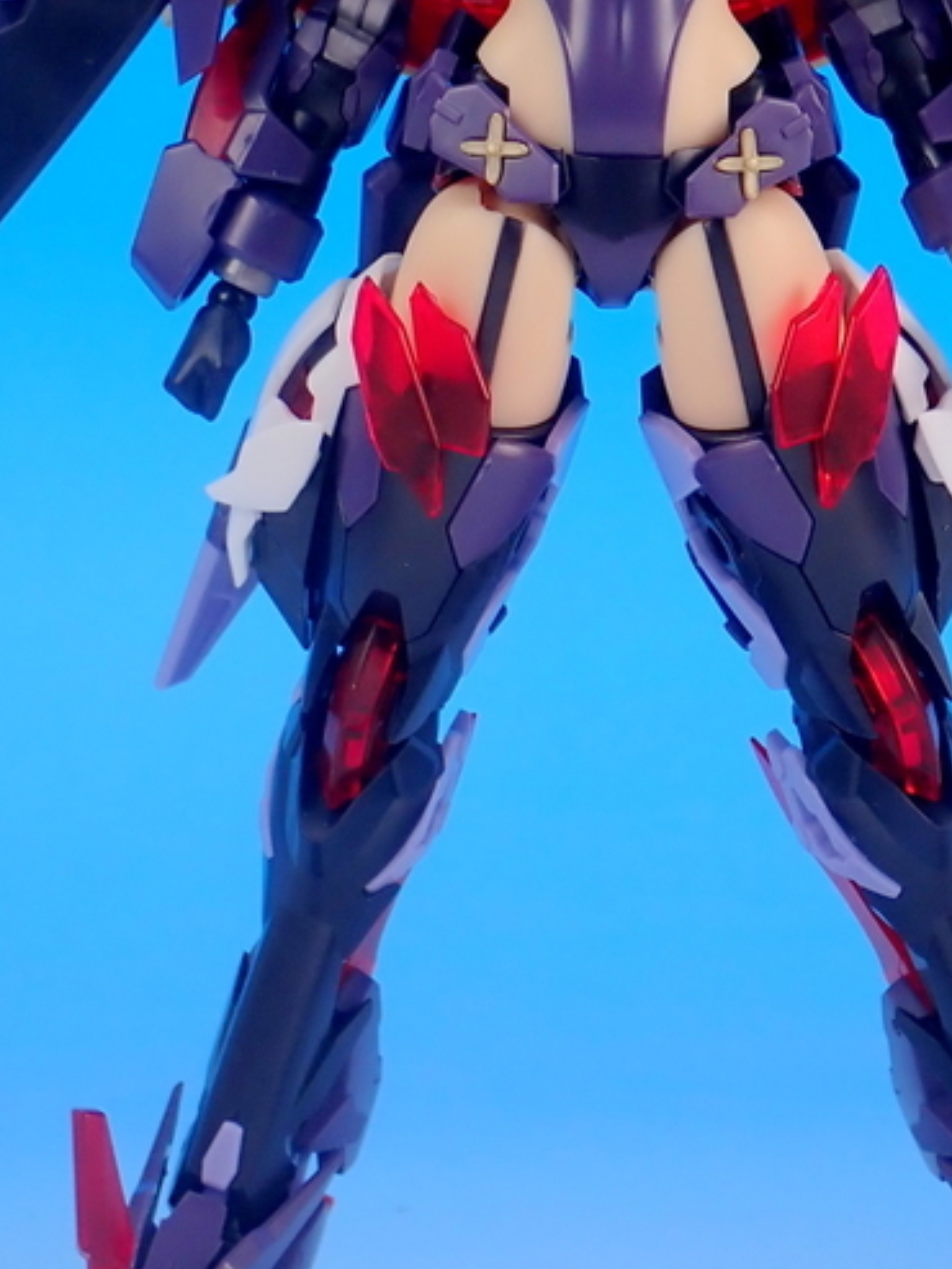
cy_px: 229
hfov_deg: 9.3
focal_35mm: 160
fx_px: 5864
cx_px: 618
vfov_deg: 12.3
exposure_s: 1
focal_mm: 13.65
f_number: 16
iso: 100
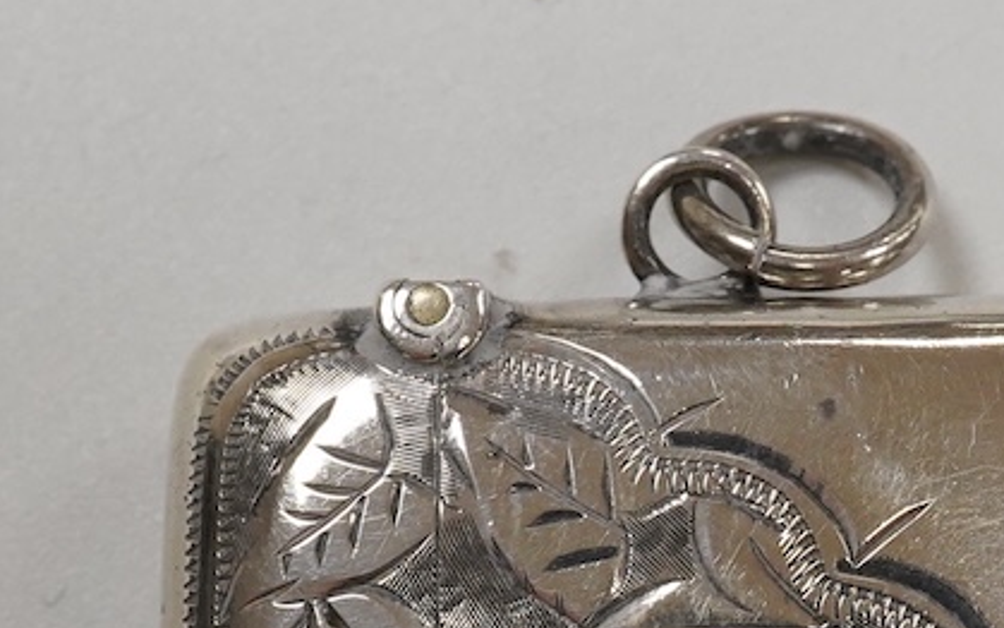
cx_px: 830
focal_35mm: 123
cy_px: 676
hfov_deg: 16.8
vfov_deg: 10.5
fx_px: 3366
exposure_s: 1/100
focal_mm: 30
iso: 2500
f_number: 20
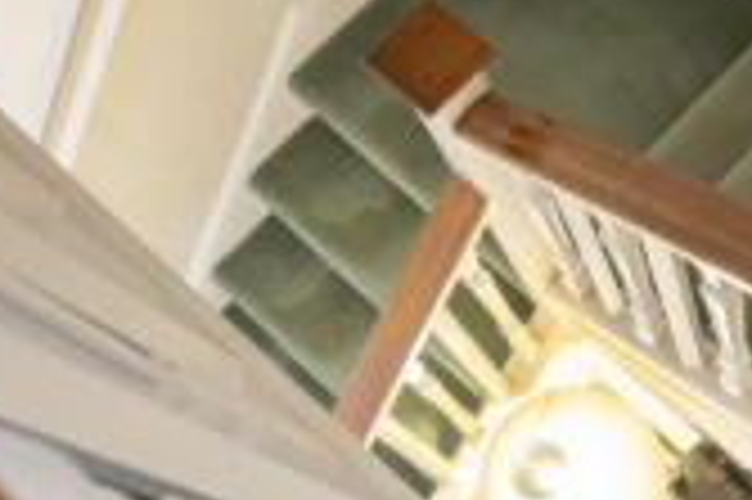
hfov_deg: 30.0
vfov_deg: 21.8
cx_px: 788
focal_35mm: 61
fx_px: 1282
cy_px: 390
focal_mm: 21.5
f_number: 4
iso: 1000
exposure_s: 1/50
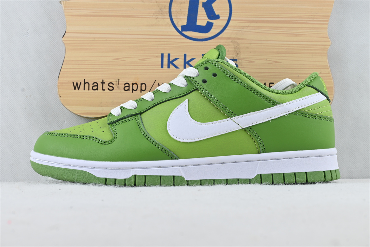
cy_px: 124
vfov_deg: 23.8
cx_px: 185
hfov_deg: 35.1
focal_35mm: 57
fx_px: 586
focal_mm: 38
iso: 100
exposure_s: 1/15
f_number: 10
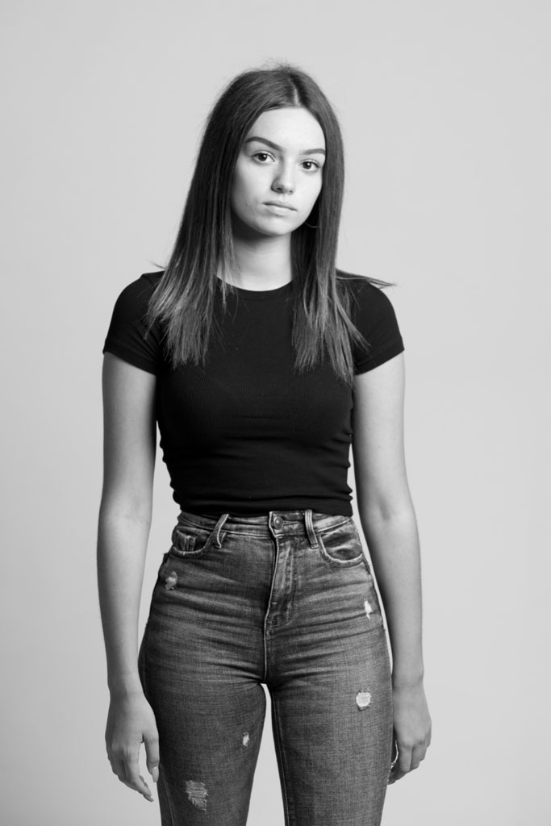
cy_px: 413
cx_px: 276
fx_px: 2410
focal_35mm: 105
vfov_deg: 19.5
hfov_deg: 13.0
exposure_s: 1/200
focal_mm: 105
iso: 100
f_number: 7.1
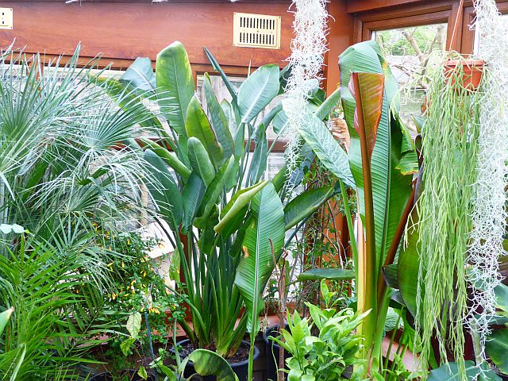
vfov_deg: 29.1
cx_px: 254
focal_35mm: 50
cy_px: 190
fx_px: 734
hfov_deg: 38.2
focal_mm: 9
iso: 400
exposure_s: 1/15
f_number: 4.1
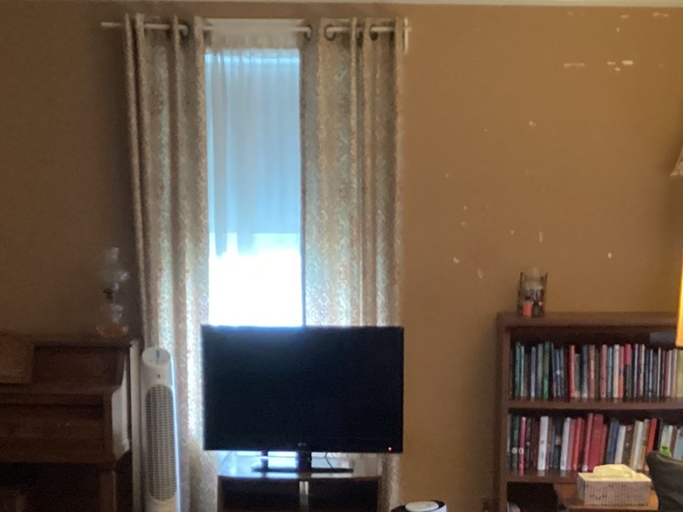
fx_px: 1420
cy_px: 479
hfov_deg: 27.0
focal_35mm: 72
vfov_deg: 20.0
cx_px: 355
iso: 640
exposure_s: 1/24
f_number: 2.4
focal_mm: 3.3
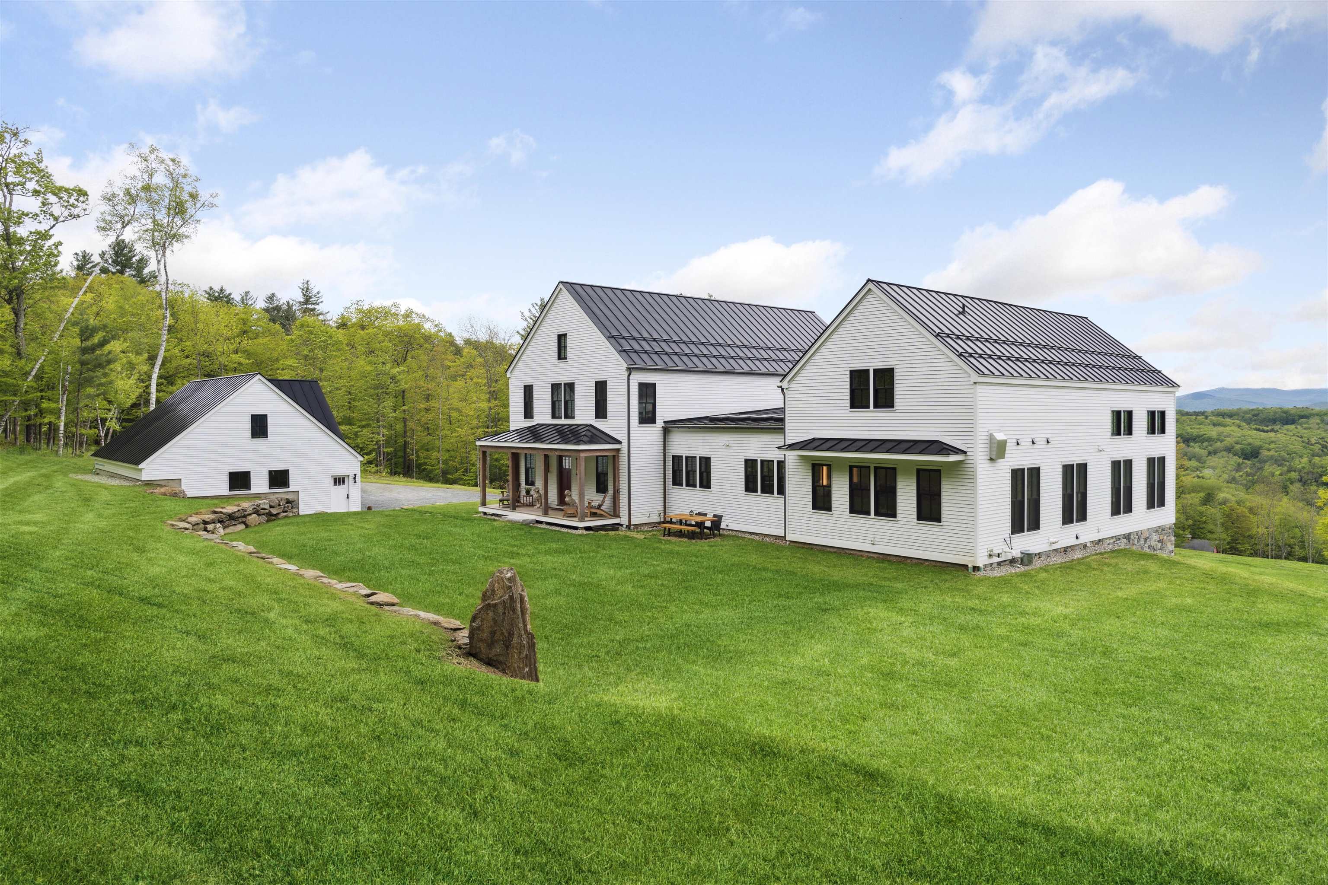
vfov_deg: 54.1
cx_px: 664
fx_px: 867
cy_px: 442
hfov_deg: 74.9
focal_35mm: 24
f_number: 8
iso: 250
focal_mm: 23.5
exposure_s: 1/200
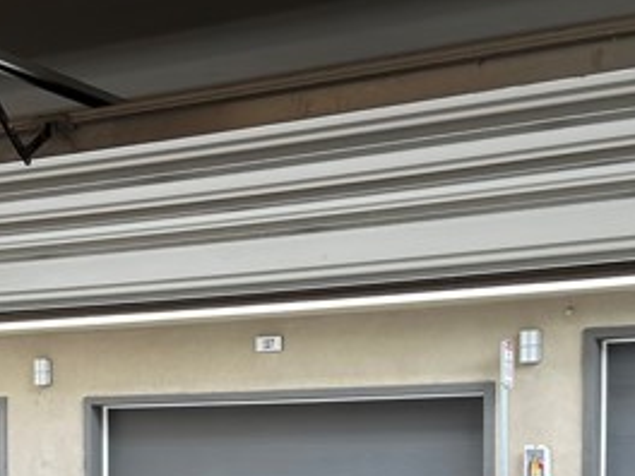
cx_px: 135
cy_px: 507
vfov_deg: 16.9
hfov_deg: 22.7
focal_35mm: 85
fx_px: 1559
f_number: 1.78
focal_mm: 6.76
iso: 400
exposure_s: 1/60
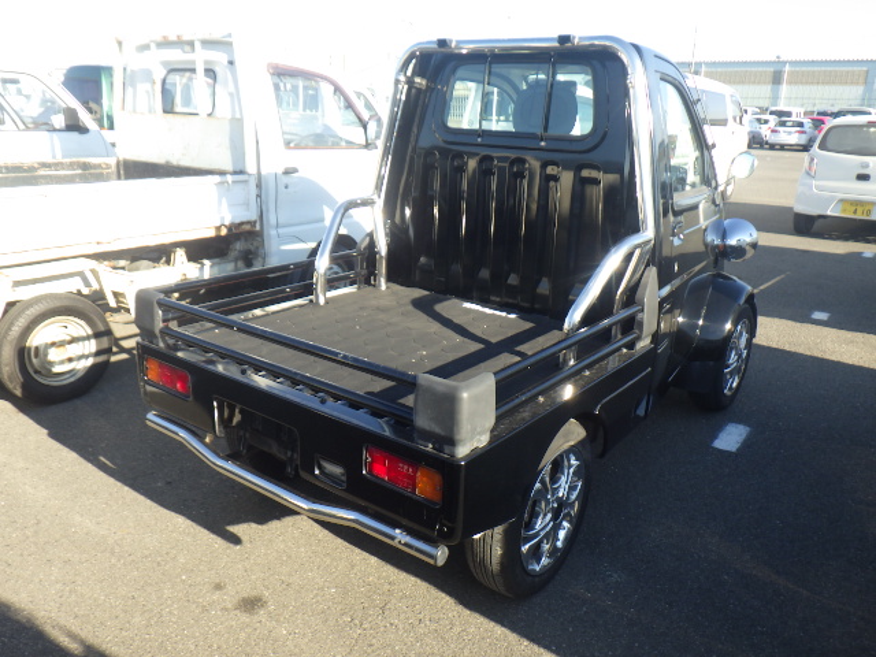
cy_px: 328
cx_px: 438
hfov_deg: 63.4
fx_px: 709
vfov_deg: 49.7
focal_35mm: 28
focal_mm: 5
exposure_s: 1/250
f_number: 4.2
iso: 125
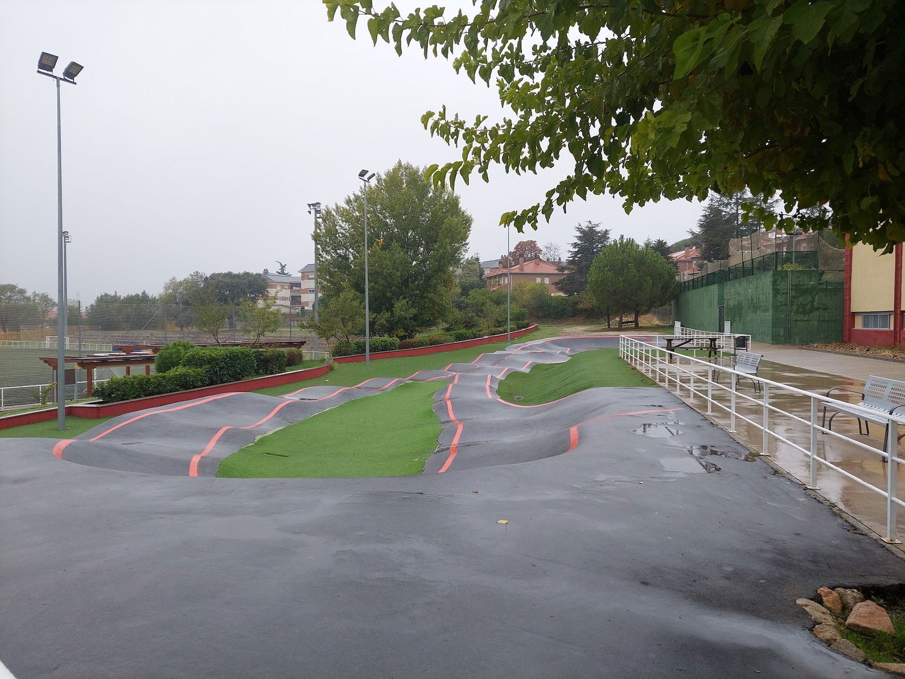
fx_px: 654
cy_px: 340
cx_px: 452
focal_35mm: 25
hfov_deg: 69.4
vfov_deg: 54.9
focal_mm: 5.23
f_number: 1.8
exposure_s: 1/169
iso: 40
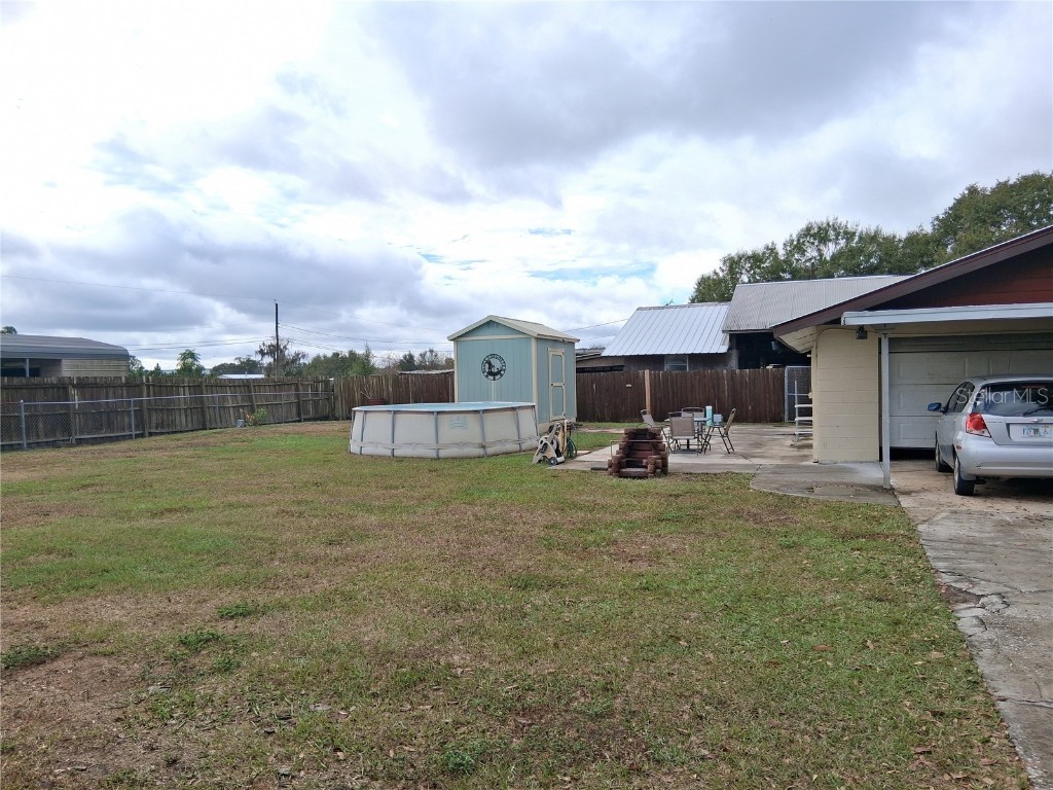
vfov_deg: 53.1
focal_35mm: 26
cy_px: 395
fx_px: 791
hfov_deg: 67.3
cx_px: 526
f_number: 1.8
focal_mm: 3.98
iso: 25
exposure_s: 1/552
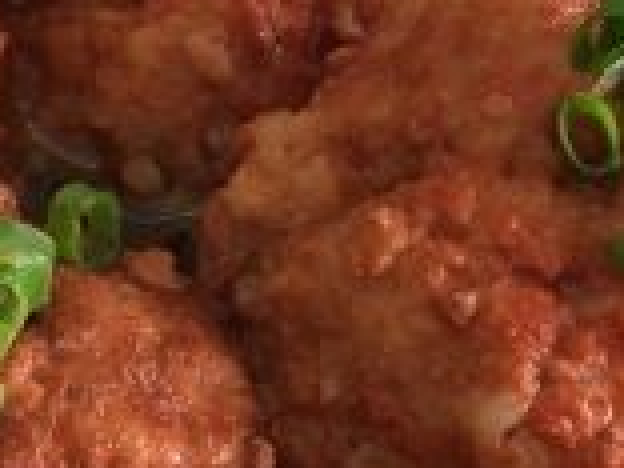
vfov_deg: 11.3
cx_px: 120
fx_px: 2343
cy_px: 410
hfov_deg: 15.1
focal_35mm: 130
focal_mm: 4.15
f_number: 2.2
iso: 50
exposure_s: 1/33
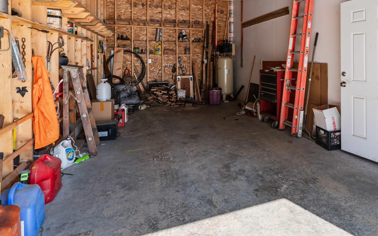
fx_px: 237
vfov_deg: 50.1
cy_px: 51
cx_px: 256
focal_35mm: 23
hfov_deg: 74.5
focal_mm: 14
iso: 800
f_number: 8
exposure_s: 1/100
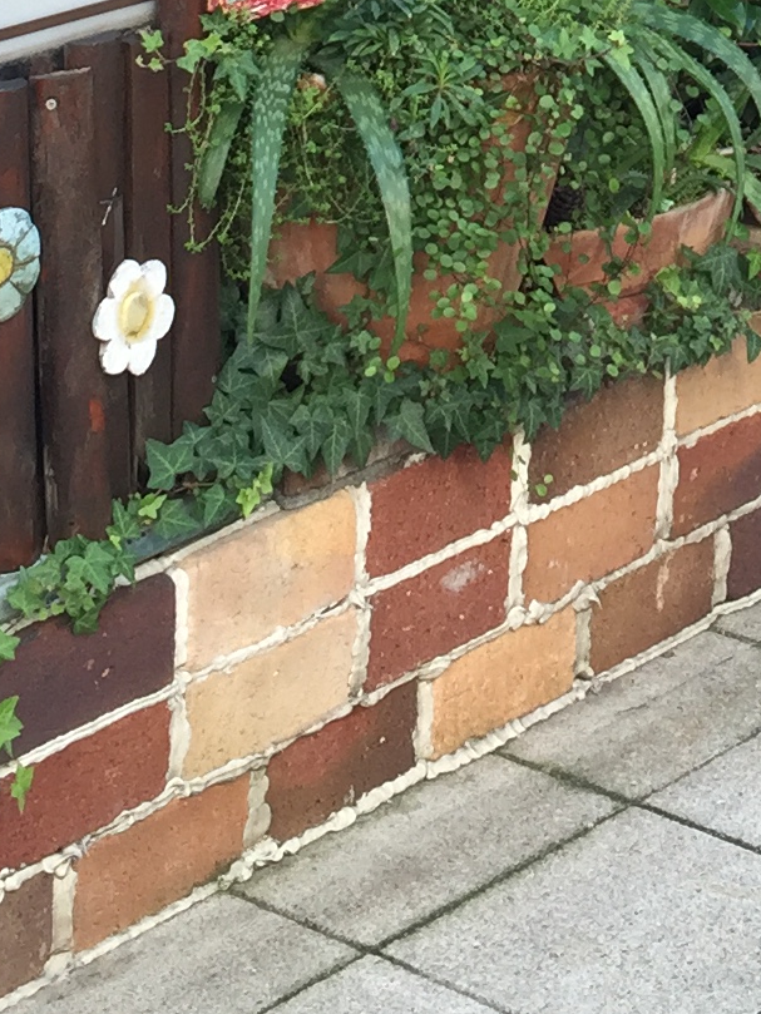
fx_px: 3429
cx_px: 814
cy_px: -573
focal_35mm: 117
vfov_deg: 15.4
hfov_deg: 12.5
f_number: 2.2
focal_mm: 4.15
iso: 32
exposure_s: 1/120
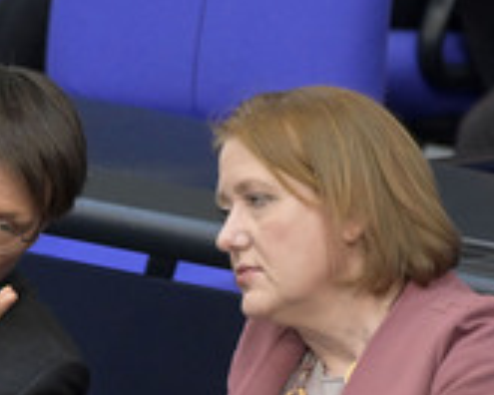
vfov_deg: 1.2
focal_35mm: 1280
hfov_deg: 1.5
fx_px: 18714
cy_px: 416
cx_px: 91
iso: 6400
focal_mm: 500
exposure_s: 1/400
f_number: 5.6
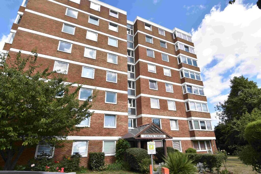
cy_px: 87
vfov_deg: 63.2
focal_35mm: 20
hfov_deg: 85.4
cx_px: 130
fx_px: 141
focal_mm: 13
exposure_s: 1/500
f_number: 8
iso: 250
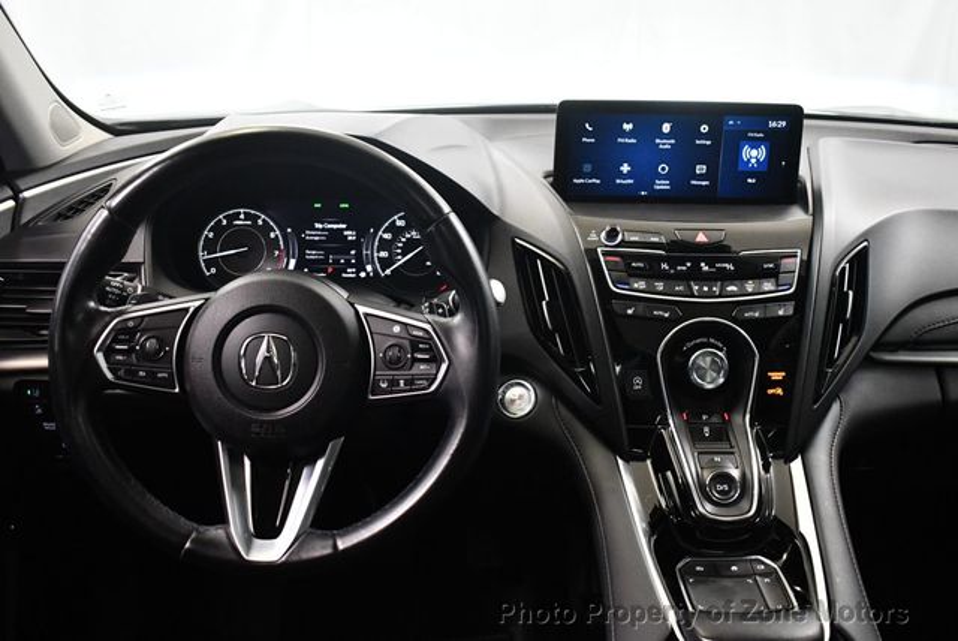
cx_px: 479
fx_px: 959
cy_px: 320
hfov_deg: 53.1
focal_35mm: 36
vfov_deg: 36.9
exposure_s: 1/80
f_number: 3.5
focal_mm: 18
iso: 3200
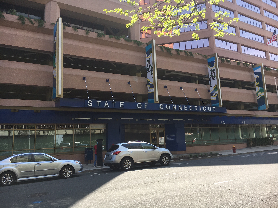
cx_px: 139
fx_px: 233
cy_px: 104
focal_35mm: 29
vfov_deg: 48.2
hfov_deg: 61.7
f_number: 2.2
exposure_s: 1/601
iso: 25
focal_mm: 4.15
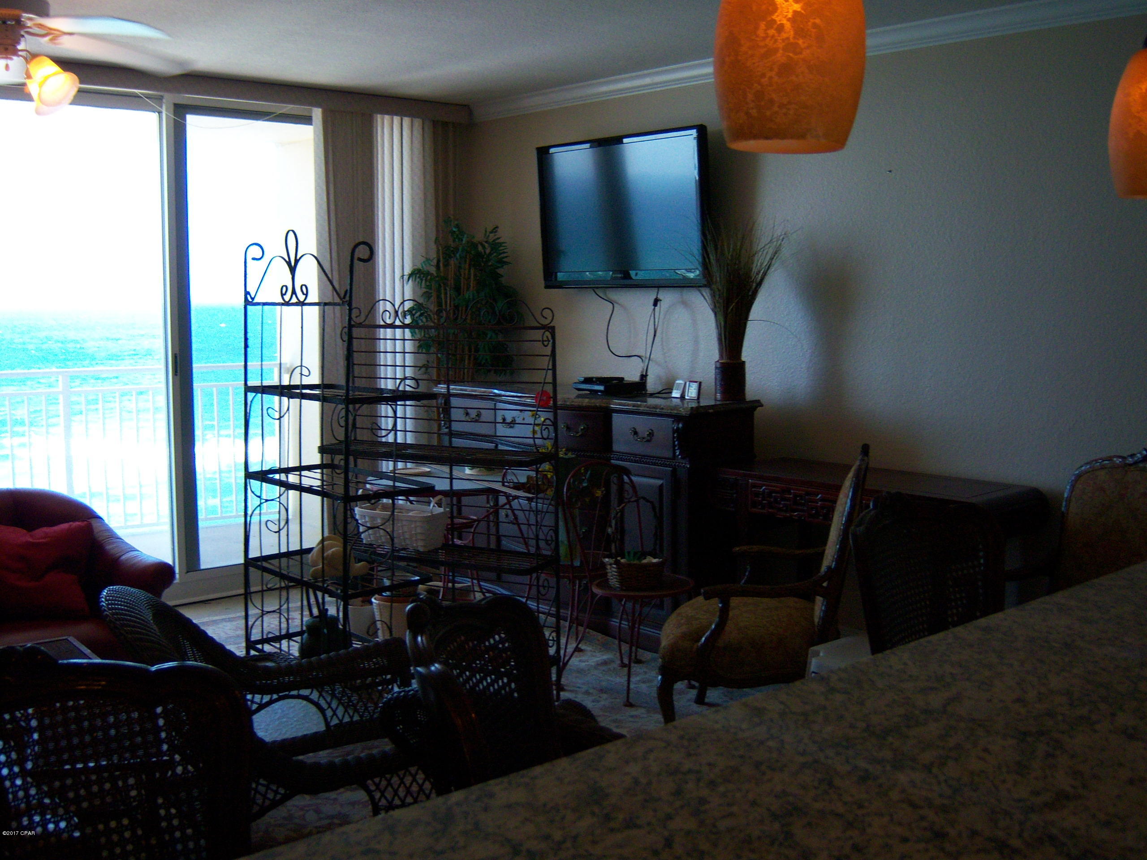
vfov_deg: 39.7
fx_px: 1193
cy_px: 430
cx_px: 574
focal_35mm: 36
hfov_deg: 51.4
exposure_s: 1/60
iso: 160
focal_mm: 7.5
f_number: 2.8
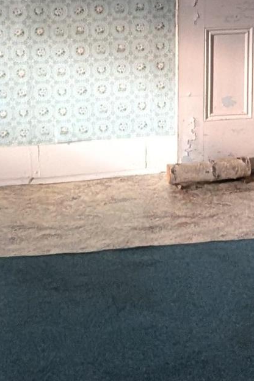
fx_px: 867
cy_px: 24
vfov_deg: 23.9
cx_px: 154
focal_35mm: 82
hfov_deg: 16.7
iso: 442
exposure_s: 1/27.3
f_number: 2.2
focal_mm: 2.22
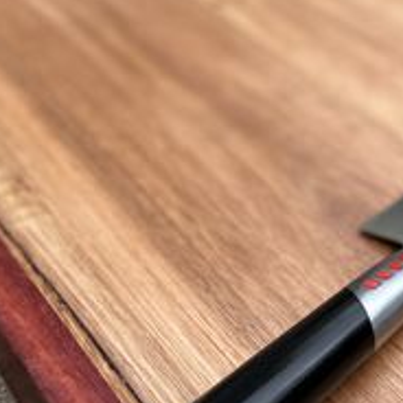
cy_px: 241
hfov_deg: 25.0
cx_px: 237
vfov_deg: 25.0
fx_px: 909
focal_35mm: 69
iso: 80
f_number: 1.78
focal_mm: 6.86
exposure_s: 1/564
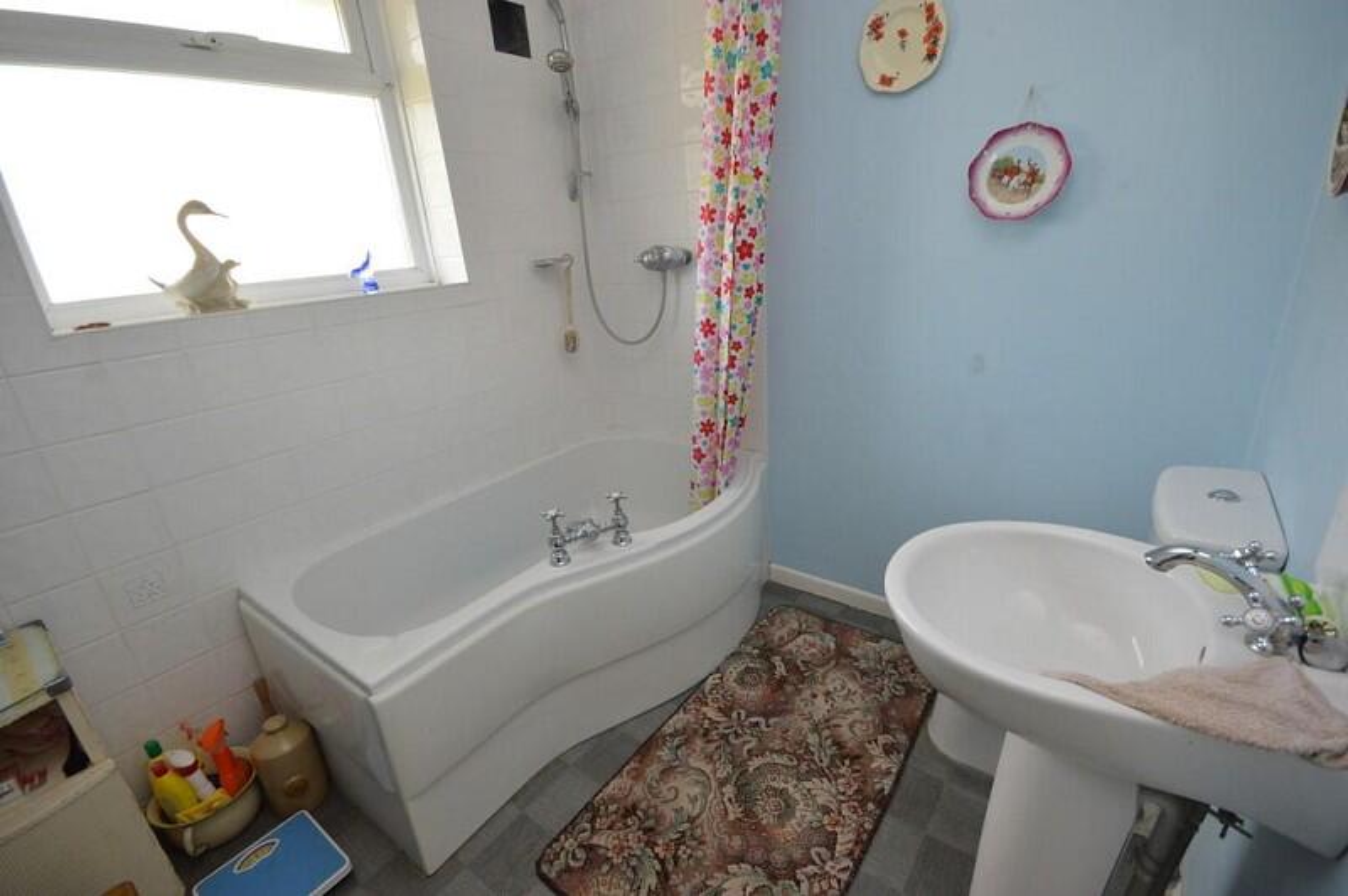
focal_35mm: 15
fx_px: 561
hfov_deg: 100.4
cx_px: 674
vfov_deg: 77.2
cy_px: 448
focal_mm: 10
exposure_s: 1/100
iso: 800
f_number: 7.1
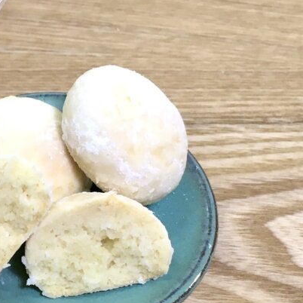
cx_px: 15
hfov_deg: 31.4
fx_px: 505
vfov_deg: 33.3
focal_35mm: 51
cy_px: 176
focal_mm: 4.15
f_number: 2.2
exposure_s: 1/30
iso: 50
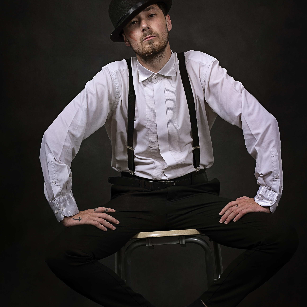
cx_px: 154
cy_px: 174
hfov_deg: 19.3
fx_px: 903
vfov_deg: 19.3
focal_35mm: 90
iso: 100
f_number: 8
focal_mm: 70
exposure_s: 1/160
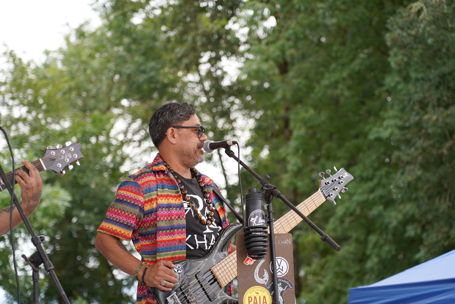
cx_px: 228
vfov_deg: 13.0
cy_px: 152
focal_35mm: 105
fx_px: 1327
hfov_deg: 19.5
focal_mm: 105
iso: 100
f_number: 4
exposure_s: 1/160
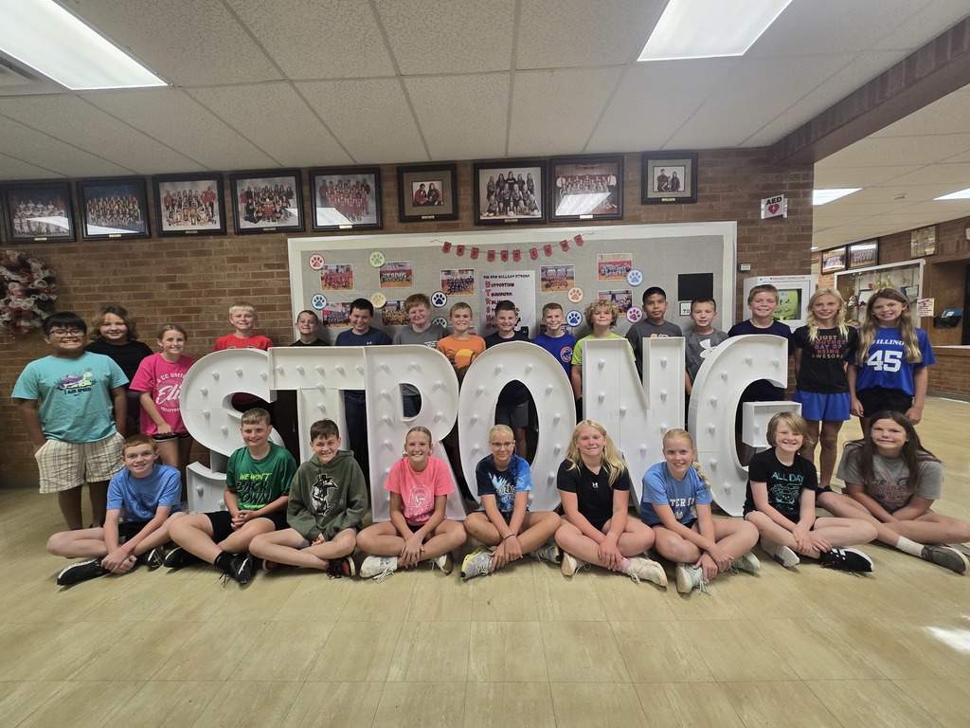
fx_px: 364
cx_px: 485
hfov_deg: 106.2
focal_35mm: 13
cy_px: 364
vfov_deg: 89.9
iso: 80
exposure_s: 1/60
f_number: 2.2
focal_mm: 2.2
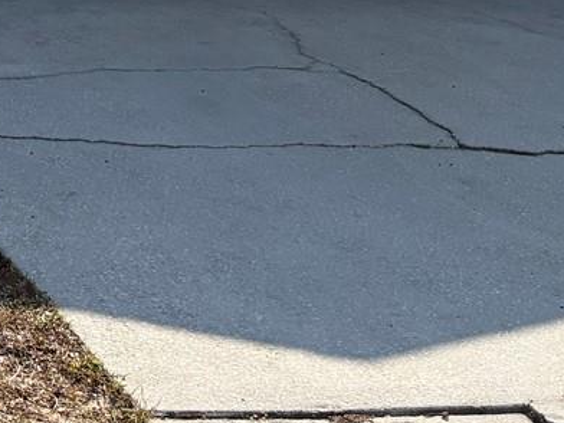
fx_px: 1727
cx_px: -298
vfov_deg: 12.6
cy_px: -361
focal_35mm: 106
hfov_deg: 16.7
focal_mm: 5.96
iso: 64
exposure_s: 1/6329
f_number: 1.6
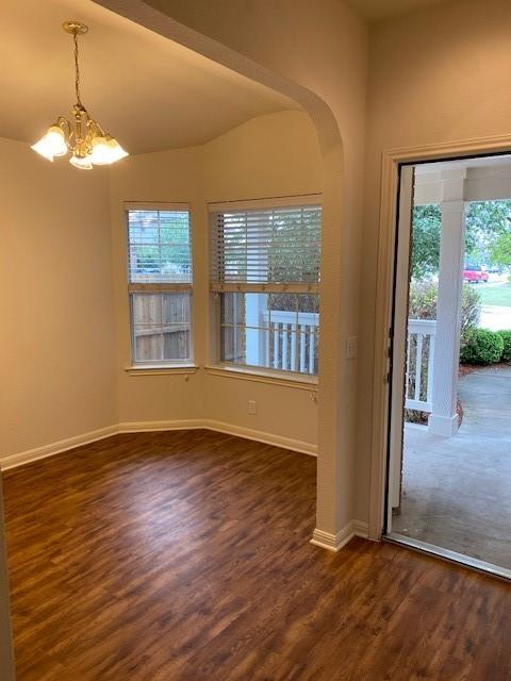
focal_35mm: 26
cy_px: 340
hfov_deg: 53.1
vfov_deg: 67.3
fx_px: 512
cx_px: 256
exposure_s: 1/120
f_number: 1.8
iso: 100
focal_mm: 4.25
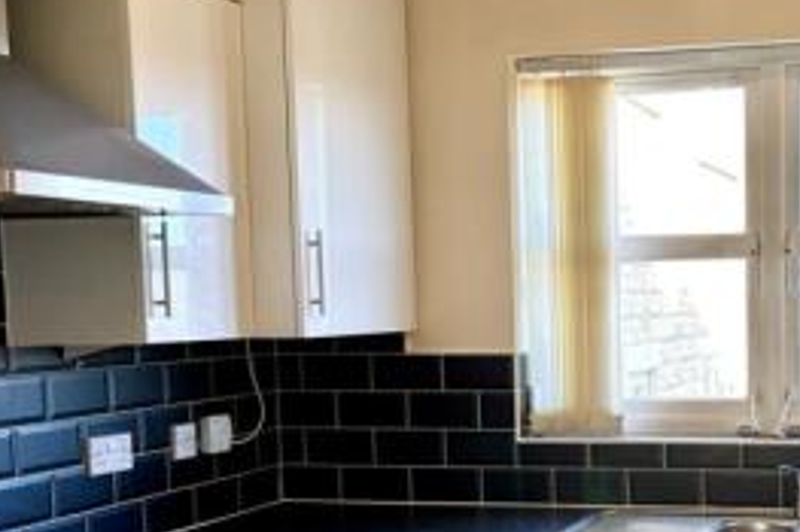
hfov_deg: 32.2
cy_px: 427
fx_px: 1332
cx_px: 674
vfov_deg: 22.3
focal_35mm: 60
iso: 100
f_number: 1.6
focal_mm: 5.96
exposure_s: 1/100
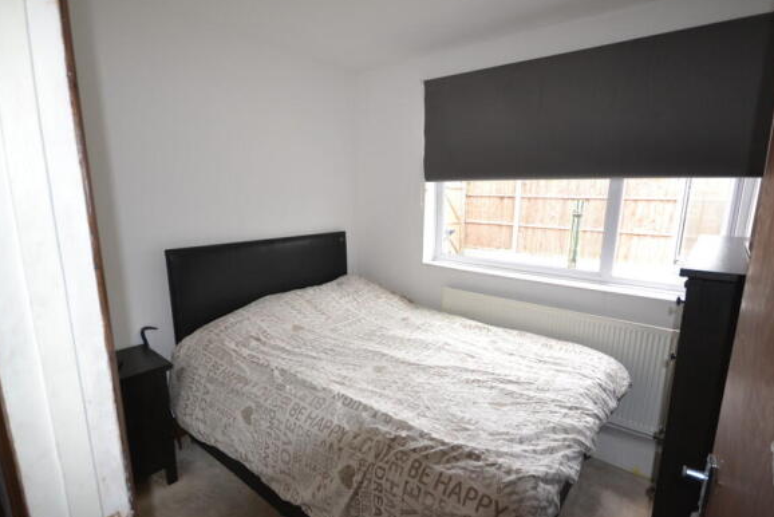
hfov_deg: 93.2
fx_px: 366
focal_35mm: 17
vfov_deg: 70.5
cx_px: 386
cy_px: 273
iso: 360
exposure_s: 1/125
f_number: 4
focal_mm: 10
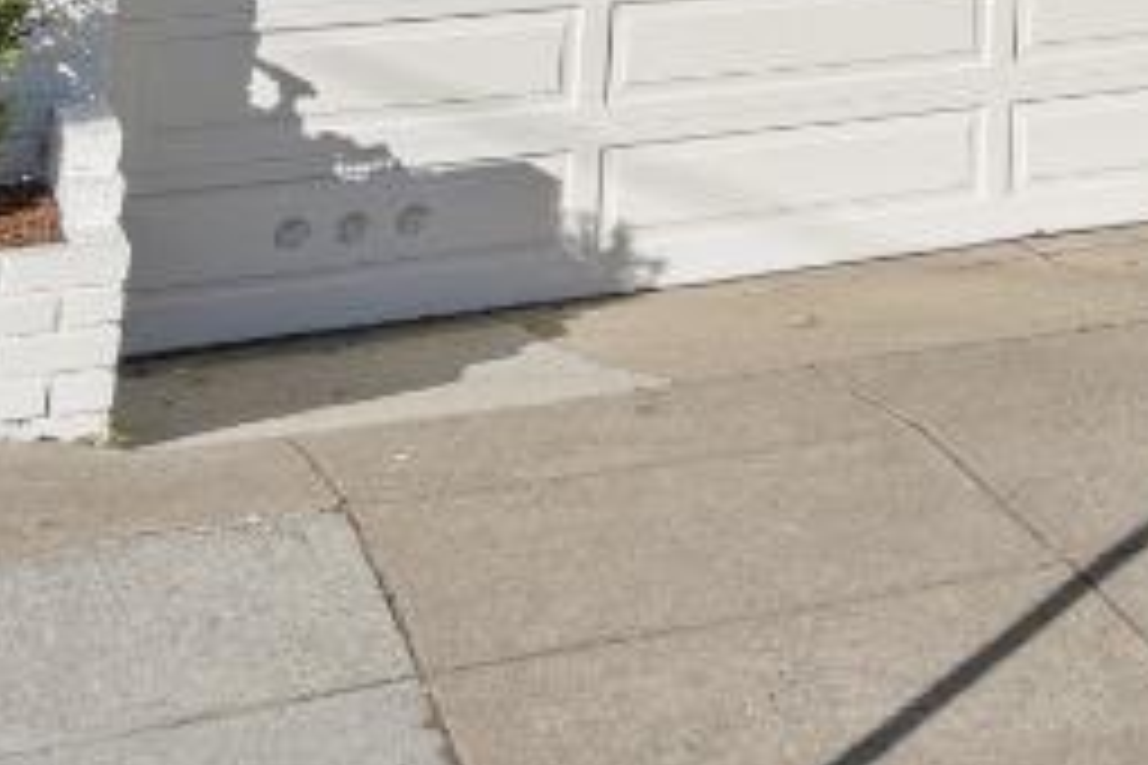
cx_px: 1922
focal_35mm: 94
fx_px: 2997
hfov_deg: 18.2
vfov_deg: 11.9
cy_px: -1053
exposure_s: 1/160
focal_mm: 16
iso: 200
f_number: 8
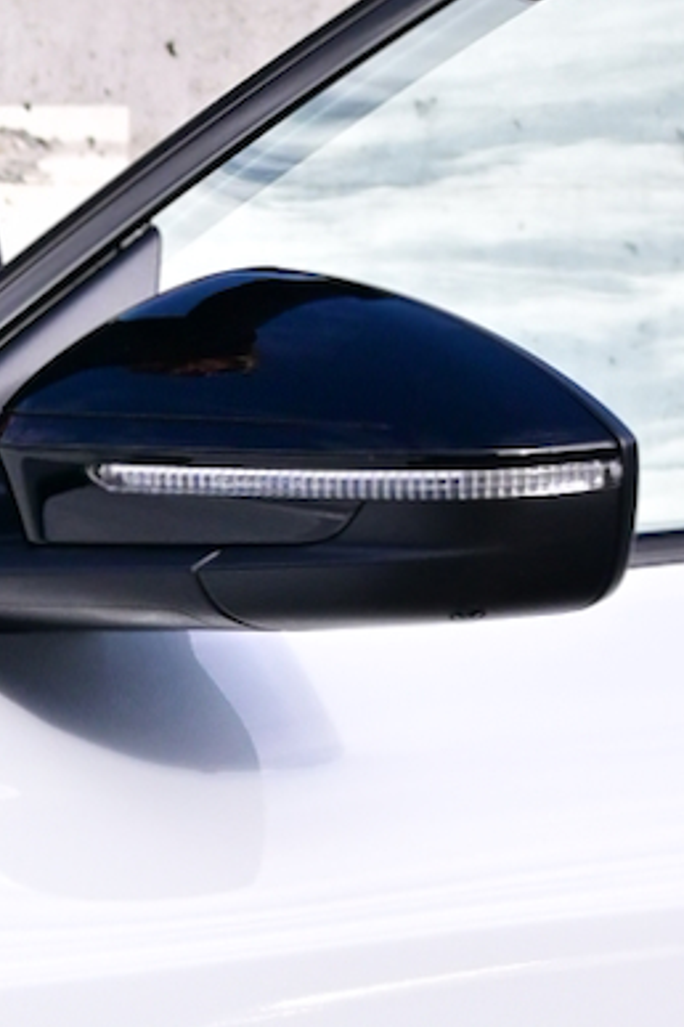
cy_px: 600
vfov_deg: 8.3
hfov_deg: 5.5
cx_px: -184
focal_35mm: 248
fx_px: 7067
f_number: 4.5
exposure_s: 1/1600
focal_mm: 50
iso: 500
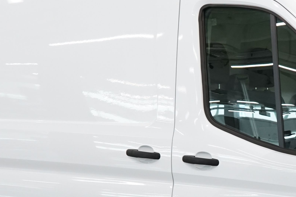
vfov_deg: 9.1
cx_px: 249
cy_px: 144
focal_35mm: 150
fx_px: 1233
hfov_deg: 13.6
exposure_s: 1/60
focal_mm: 40
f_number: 7.1
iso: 1000
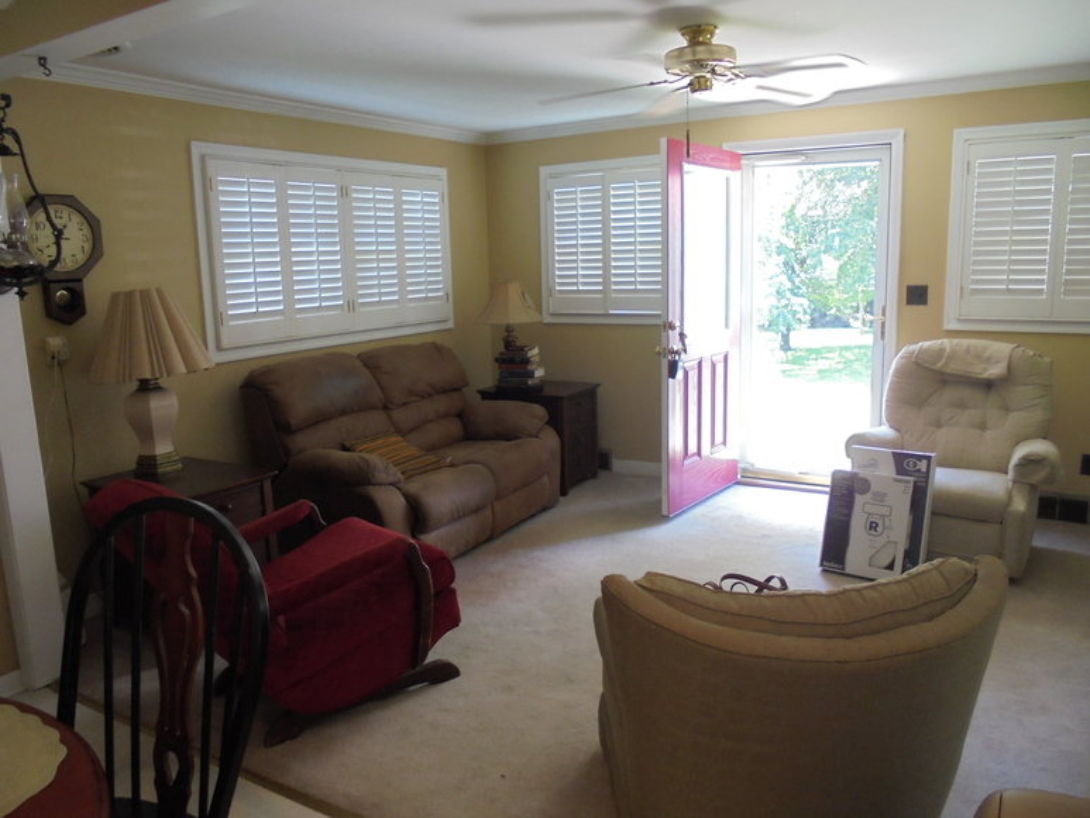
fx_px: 819
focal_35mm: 26
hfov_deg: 67.3
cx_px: 545
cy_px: 409
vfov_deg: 53.1
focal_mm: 4.6
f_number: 3.5
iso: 250
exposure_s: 1/30
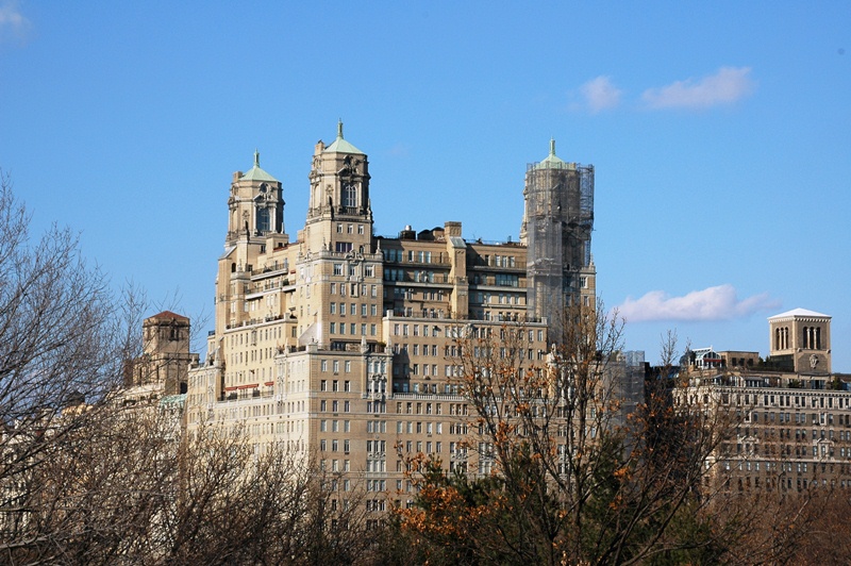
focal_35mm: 105
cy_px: 283
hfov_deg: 19.5
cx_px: 426
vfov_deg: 13.0
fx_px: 2480
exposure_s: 1/400
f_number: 11
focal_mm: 70
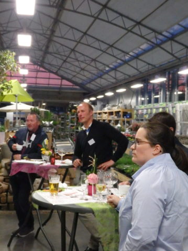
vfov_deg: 38.9
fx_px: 355
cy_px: 126
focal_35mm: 49
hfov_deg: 29.7
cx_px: 94
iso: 3200
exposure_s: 1/125
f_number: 4
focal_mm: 8.9
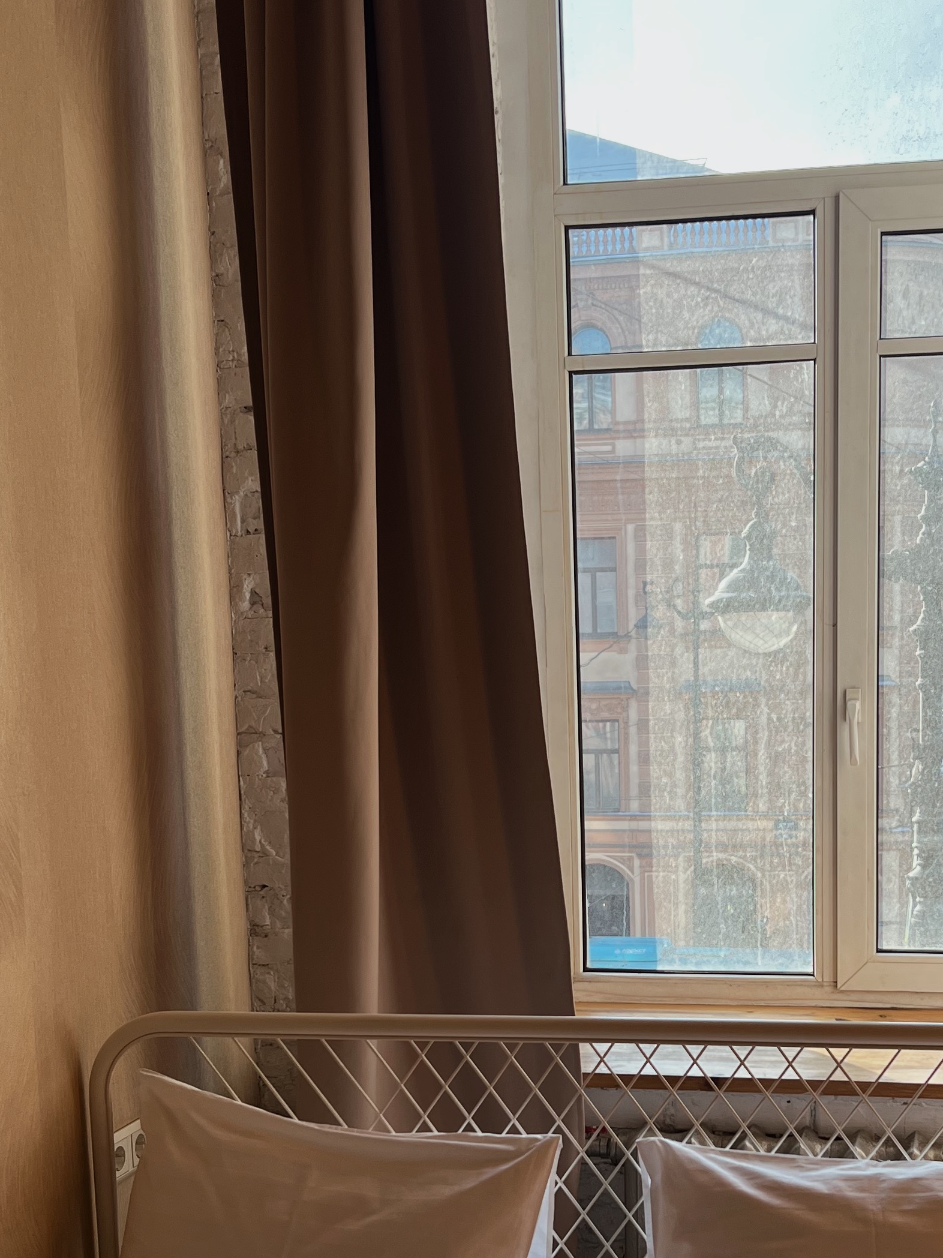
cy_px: 916
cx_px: 605
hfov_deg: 29.0
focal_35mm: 50
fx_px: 1817
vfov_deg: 37.4
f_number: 1.5
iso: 50
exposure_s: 1/539
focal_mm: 5.7
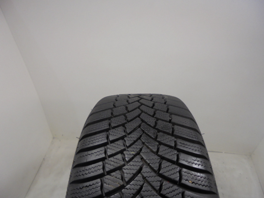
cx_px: 132
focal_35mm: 26
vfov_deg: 53.1
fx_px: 198
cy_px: 99
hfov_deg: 67.3
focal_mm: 4.6
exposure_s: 1/30
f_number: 3.5
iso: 100
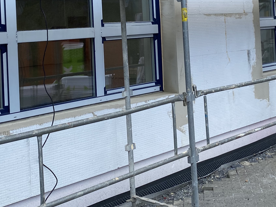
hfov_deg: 31.2
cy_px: 18
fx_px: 494
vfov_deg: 23.0
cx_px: 136
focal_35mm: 62
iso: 32
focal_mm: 4.25
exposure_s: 1/1961
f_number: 1.8
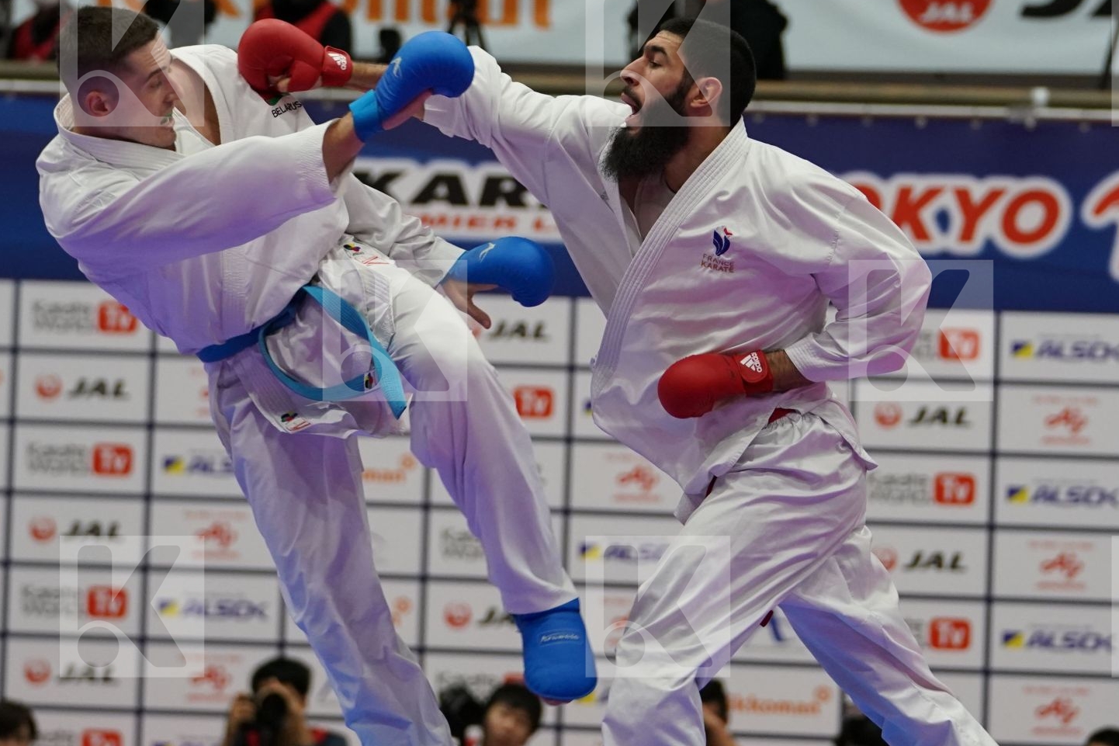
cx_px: 658
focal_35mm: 221
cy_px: 331
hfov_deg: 9.3
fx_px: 6868
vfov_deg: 6.2
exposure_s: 1/1000
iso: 2500
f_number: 2.8
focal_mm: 118
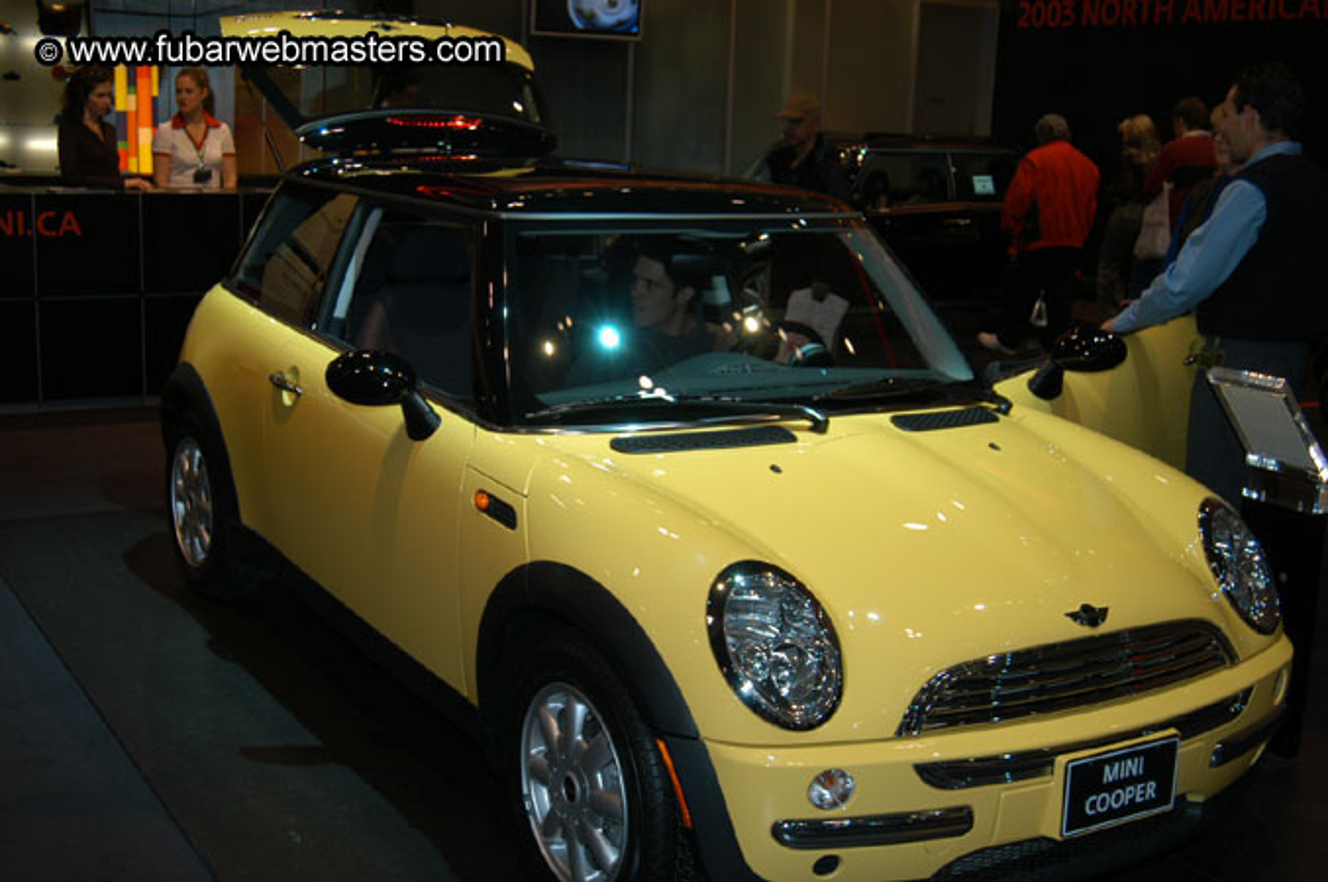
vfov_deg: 29.8
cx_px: 664
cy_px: 441
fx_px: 1658
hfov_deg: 43.6
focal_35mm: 45
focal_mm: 30
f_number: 5
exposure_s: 1/60
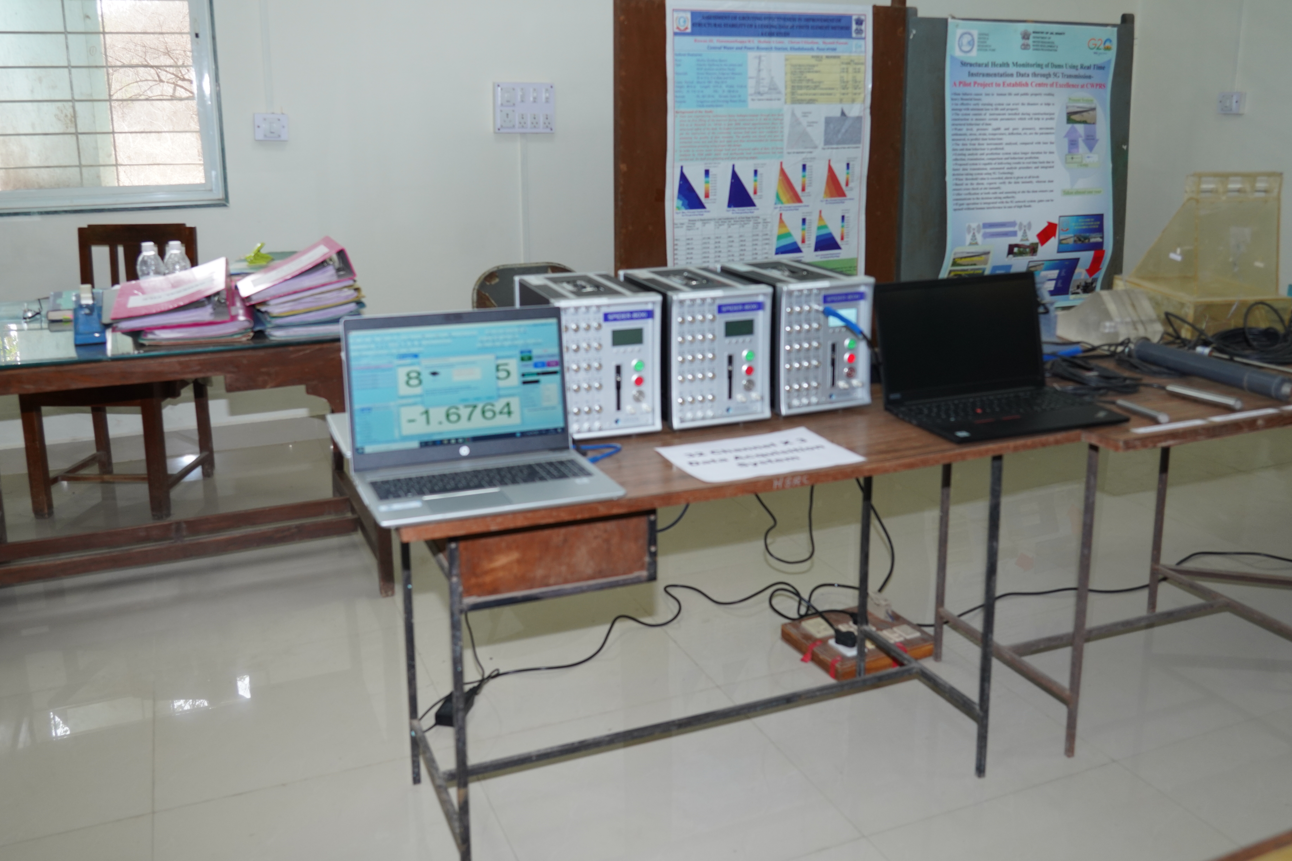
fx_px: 1112
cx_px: 637
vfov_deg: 42.1
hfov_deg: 60.3
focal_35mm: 31
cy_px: 343
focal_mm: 24
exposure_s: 1/250
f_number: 4
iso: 640
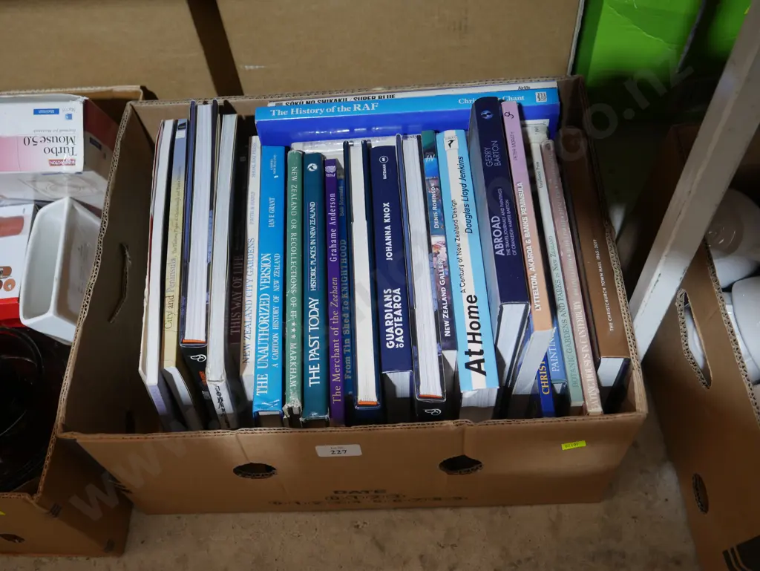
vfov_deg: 39.7
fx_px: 791
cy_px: 286
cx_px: 380
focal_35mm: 36
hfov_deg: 51.3
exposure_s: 1/60
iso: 640
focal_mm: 18
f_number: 4
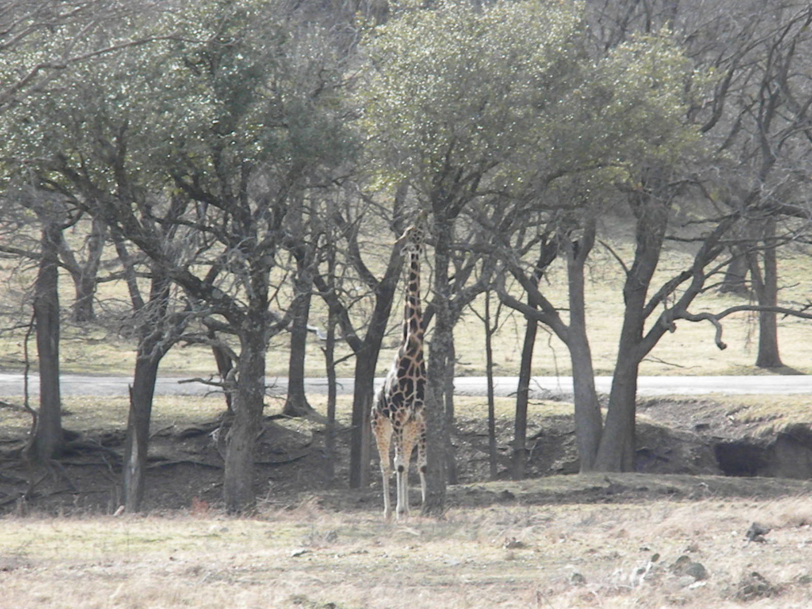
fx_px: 6099
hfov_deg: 7.6
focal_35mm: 260
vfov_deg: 5.7
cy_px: 304
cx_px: 406
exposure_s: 1/120
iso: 640
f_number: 14
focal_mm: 46.2
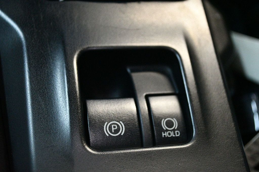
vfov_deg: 26.0
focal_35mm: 52
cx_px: 130
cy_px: 86
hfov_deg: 38.2
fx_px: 374
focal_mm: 35
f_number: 5
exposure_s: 1/60
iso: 6400
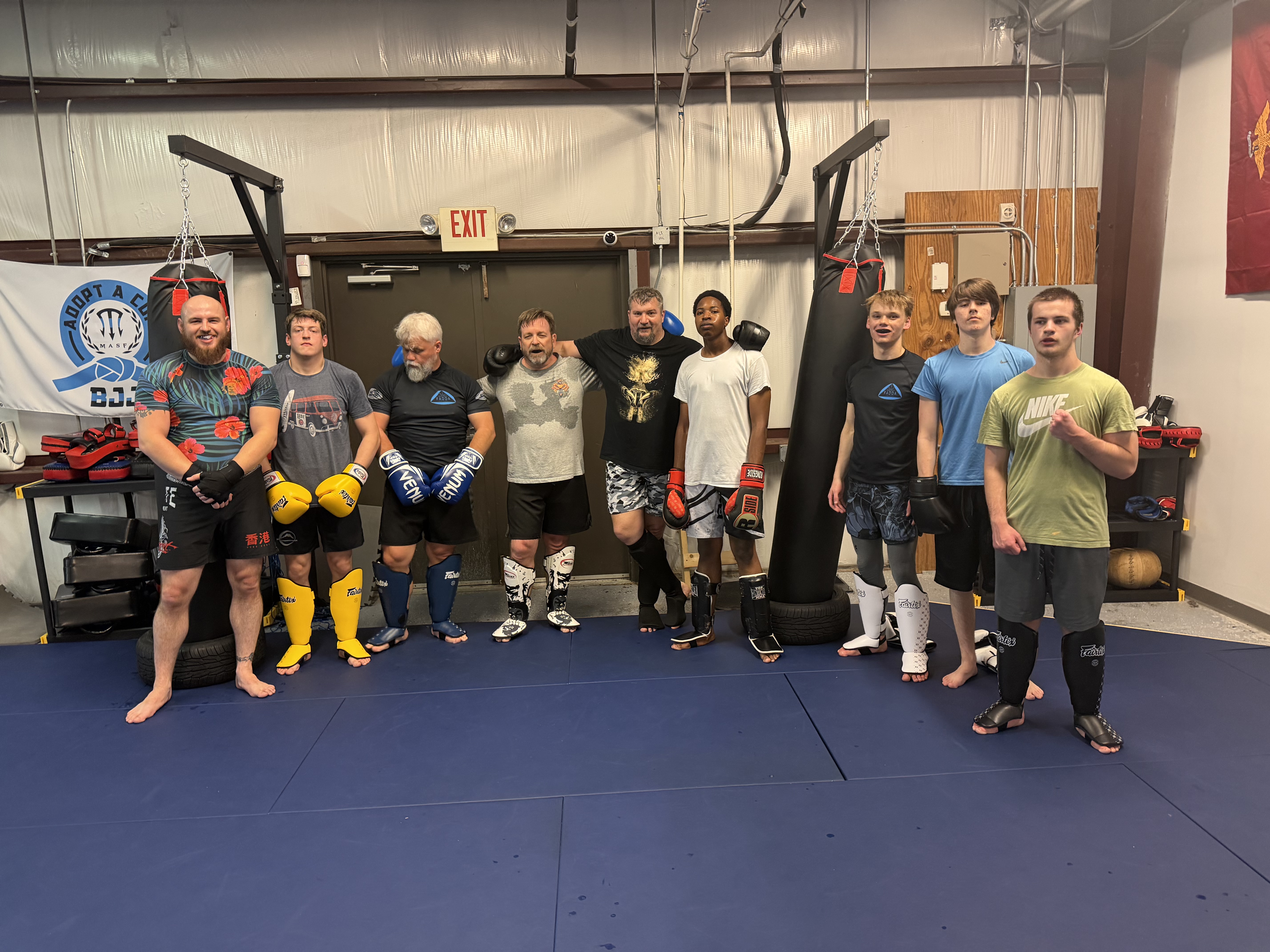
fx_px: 881
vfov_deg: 56.8
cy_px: 476
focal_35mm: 24
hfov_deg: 71.6
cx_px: 635
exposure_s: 1/60
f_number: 1.78
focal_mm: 6.76
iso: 320
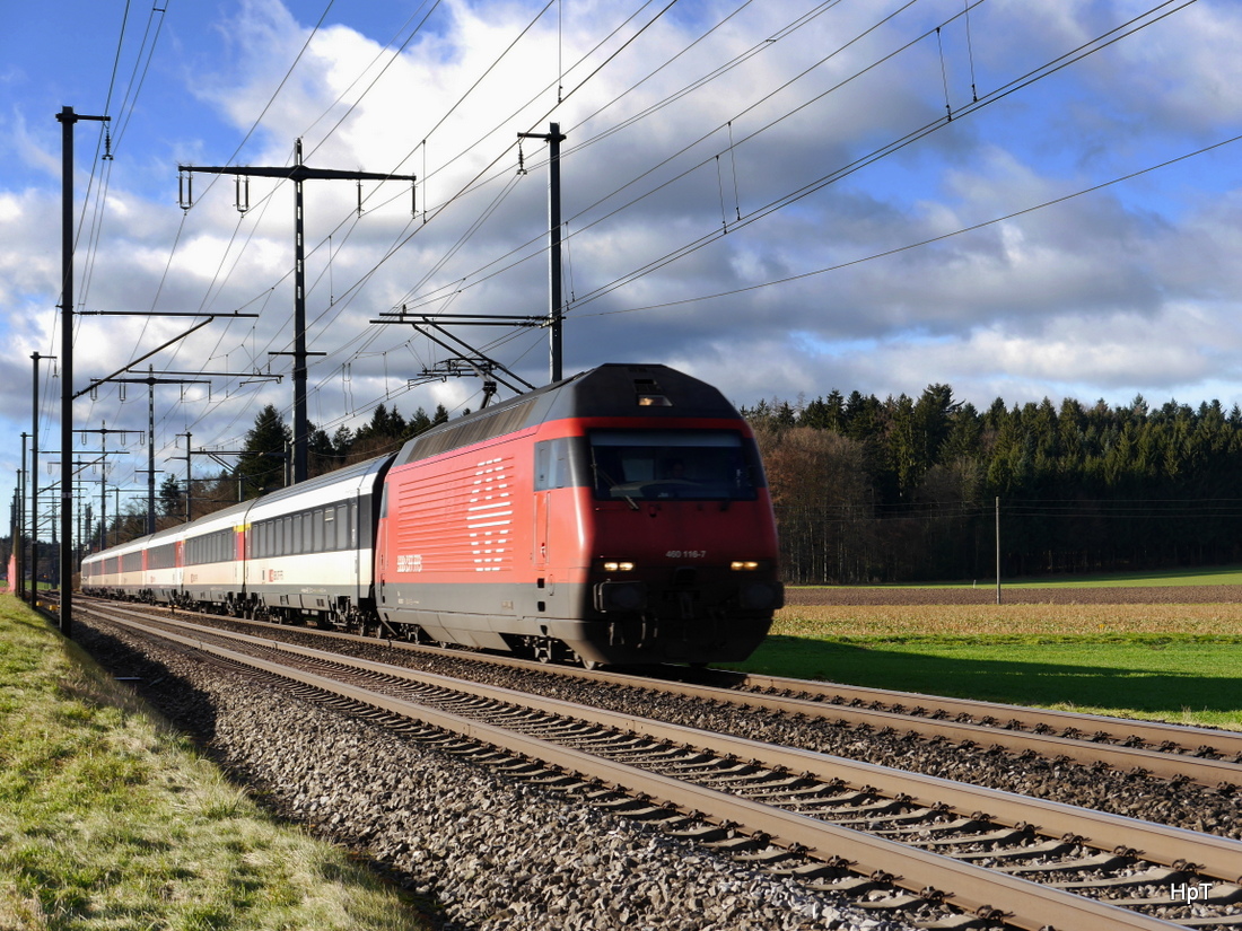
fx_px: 2440
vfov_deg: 21.6
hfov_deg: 28.6
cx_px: 621
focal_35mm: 68
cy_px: 466
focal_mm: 34
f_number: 7.1
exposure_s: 1/250
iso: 160
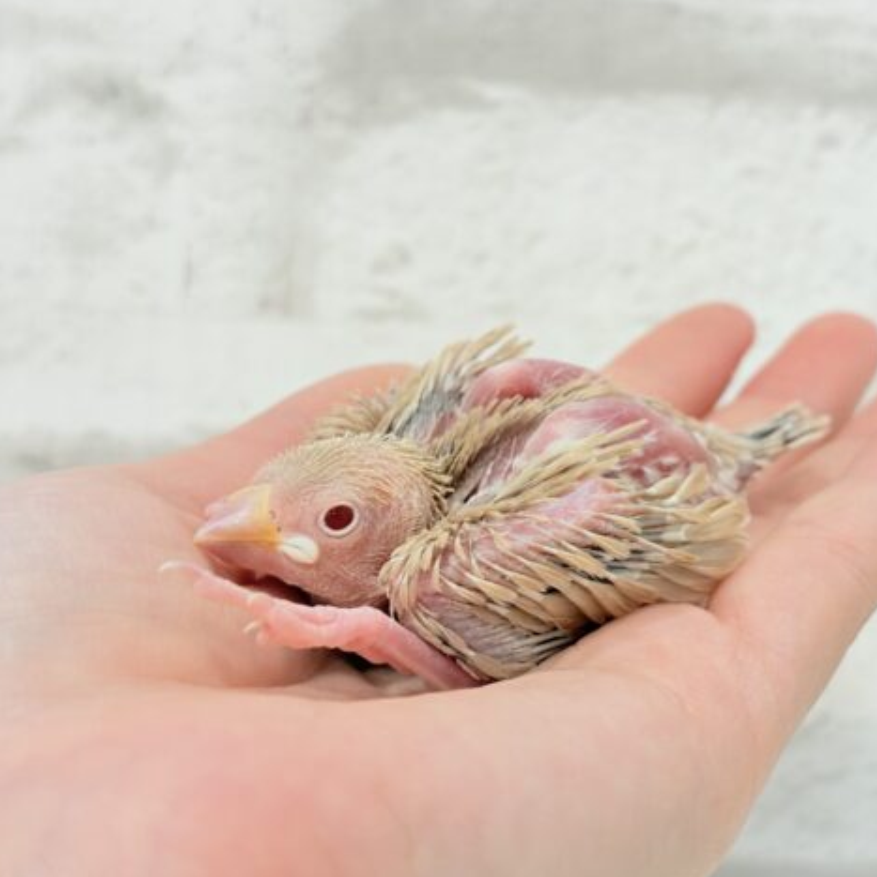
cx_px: 554
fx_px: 1806
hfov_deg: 27.2
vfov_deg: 27.3
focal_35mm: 63
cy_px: 434
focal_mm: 5.96
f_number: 1.6
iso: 50
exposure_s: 1/50
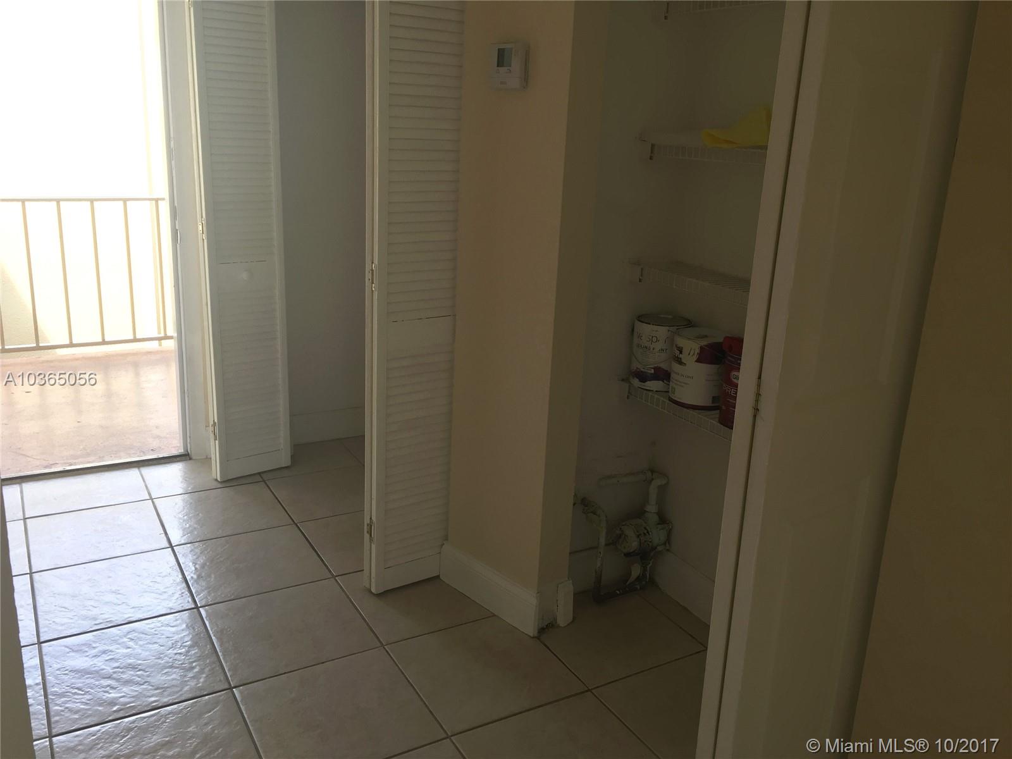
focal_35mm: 29
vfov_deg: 48.2
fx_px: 848
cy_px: 380
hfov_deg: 61.7
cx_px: 506
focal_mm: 4.15
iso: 32
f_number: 2.2
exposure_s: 1/120
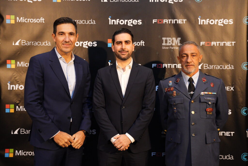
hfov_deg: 42.3
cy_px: 83
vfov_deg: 29.0
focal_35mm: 46
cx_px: 124
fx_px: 321
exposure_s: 1/200
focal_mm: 46.5
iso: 4000
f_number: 4.5
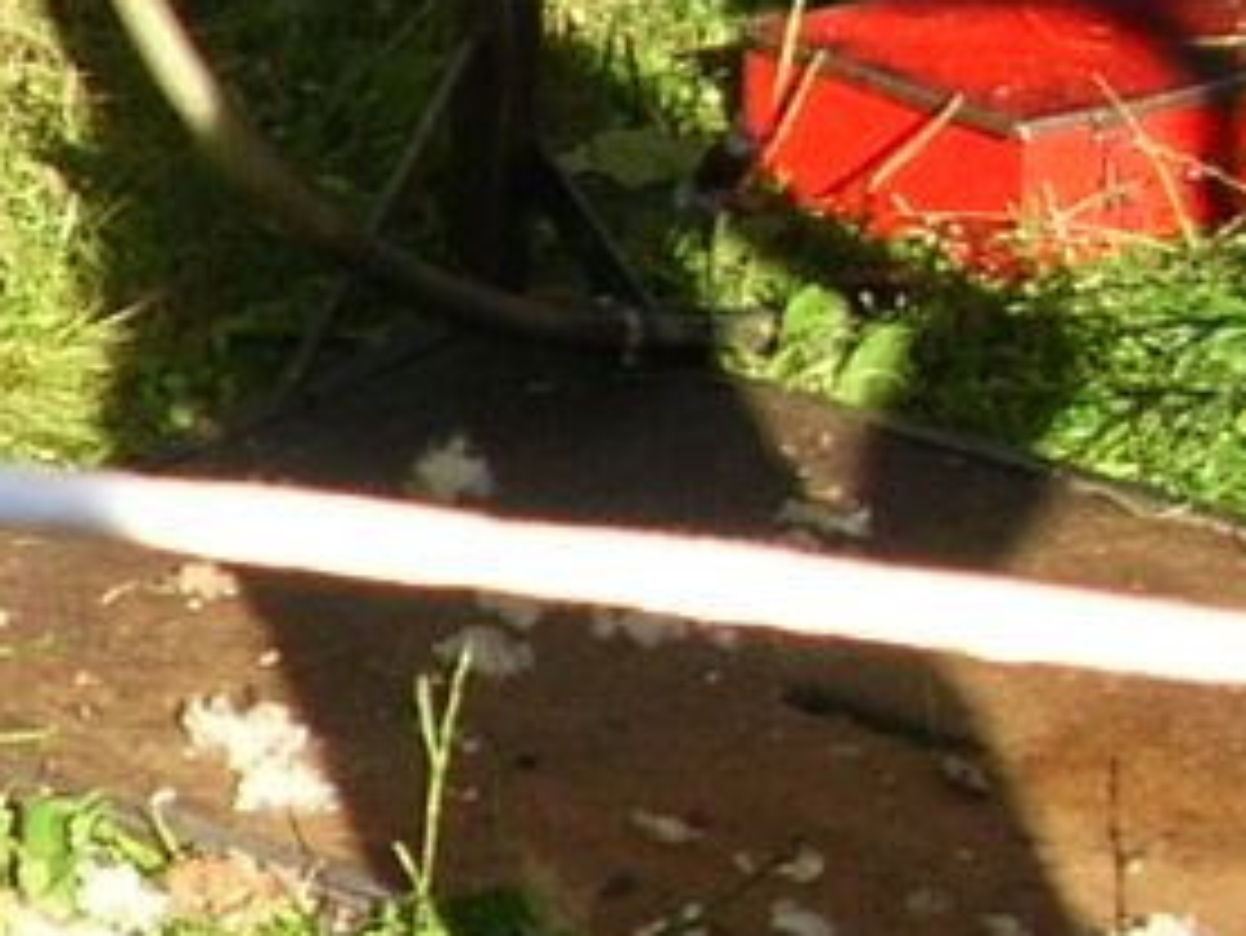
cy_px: 734
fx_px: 7274
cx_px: -1732
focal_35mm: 202
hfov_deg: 8.9
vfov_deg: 7.3
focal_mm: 5.8
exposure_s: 1/302
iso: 50
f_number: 2.8
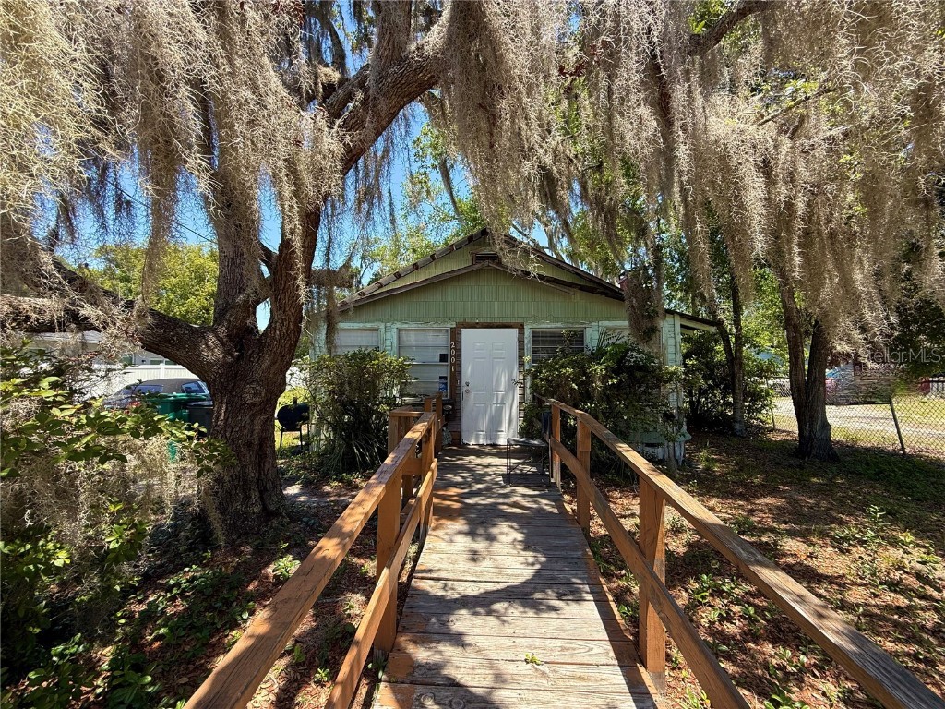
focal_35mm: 14
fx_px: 382
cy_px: 354
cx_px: 472
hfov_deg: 102.1
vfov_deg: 85.7
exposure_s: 1/445
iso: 64
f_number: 2.2
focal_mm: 2.22
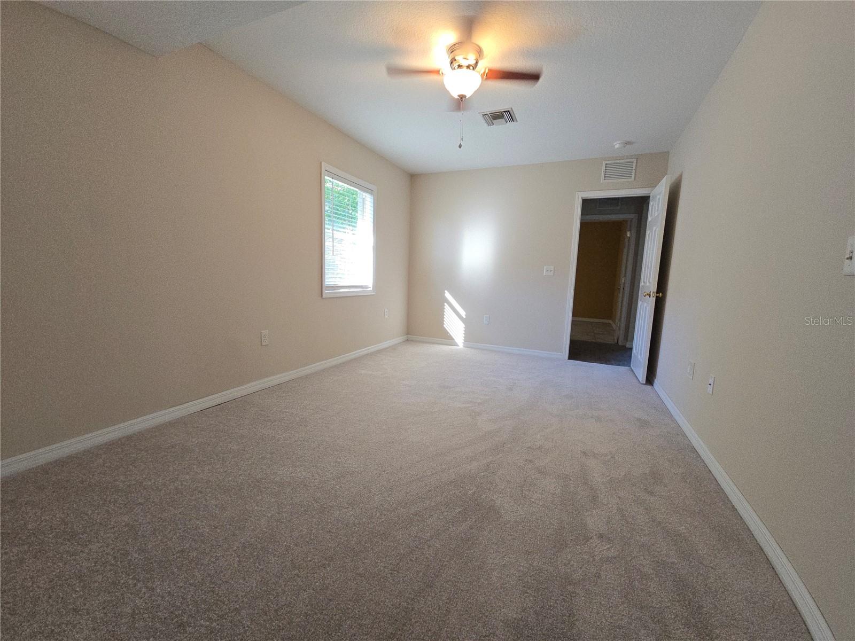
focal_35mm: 13
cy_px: 320
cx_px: 428
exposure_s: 1/60
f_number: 2.2
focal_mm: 2.2
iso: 125
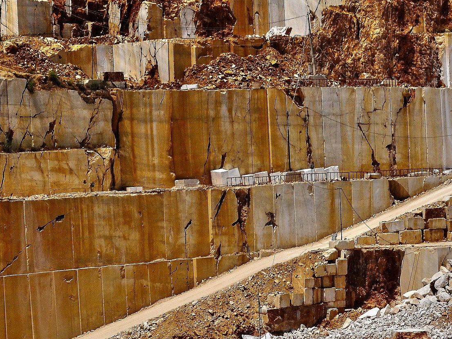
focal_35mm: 109
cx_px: 287
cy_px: 290
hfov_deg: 18.0
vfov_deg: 13.5
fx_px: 1423
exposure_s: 1/100
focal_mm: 35
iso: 200
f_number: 16
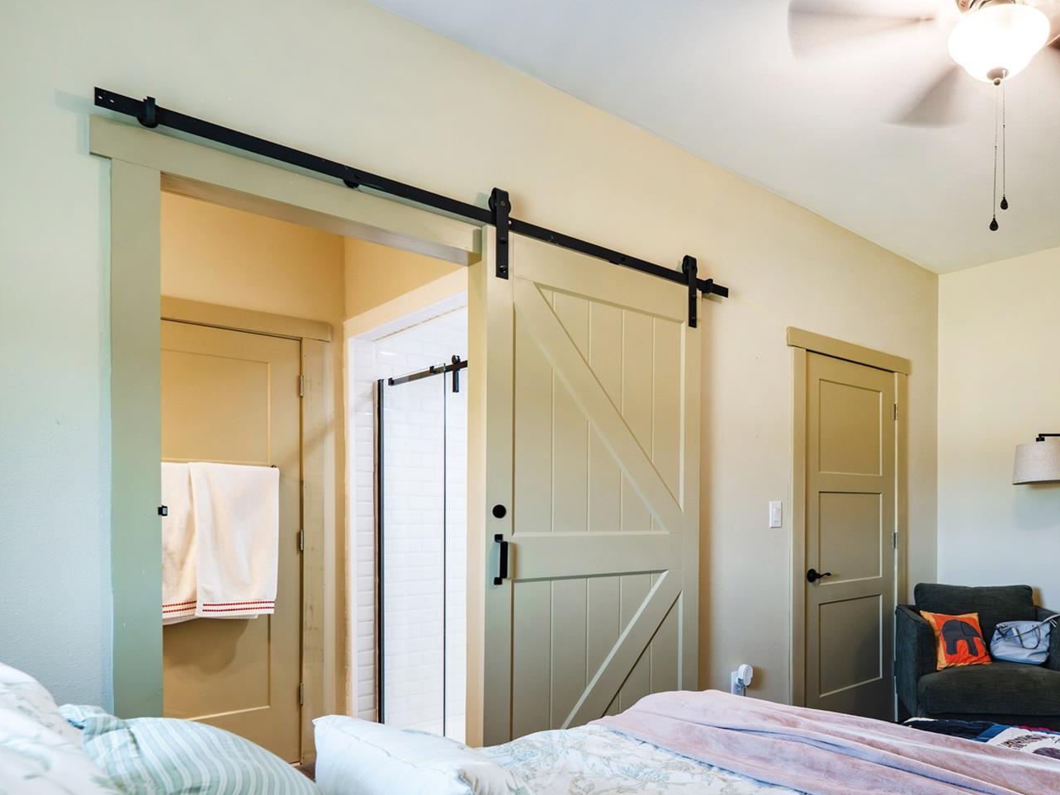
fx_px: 704
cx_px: 788
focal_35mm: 23
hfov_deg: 69.3
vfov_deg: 57.8
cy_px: 520
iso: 800
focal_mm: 10
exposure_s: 1/50
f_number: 4
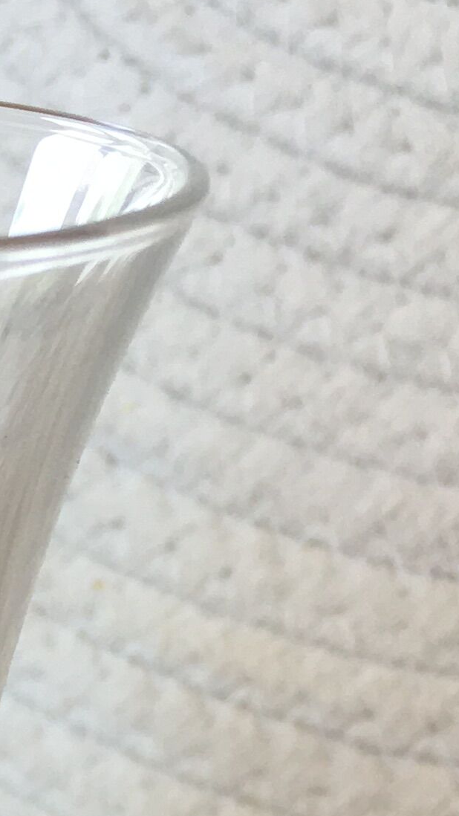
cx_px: -411
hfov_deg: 9.8
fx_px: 2509
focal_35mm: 116
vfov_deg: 17.1
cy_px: 1124
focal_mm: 4.15
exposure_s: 1/100
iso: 40
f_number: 2.2
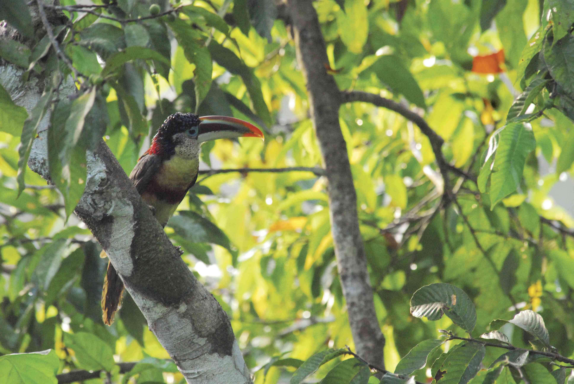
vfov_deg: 2.3
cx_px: 287
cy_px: 192
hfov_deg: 3.4
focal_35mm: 600
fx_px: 9578
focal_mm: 400
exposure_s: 1/50
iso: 1600
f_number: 9
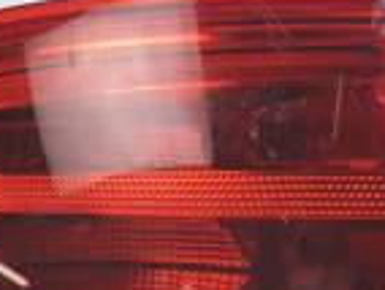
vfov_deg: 19.5
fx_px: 813
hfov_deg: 26.6
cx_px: 198
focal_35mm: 73
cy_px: 301
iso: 50
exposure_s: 1/131
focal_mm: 4.3
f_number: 2.4
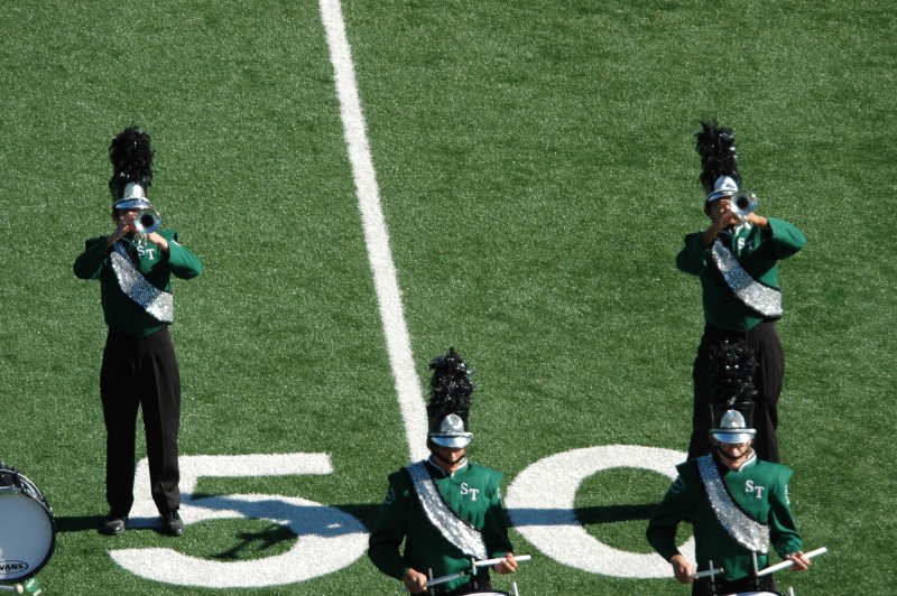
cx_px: 448
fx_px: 9336
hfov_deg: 5.5
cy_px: 298
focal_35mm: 375
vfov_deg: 3.7
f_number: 5.6
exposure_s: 1/640
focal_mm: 250
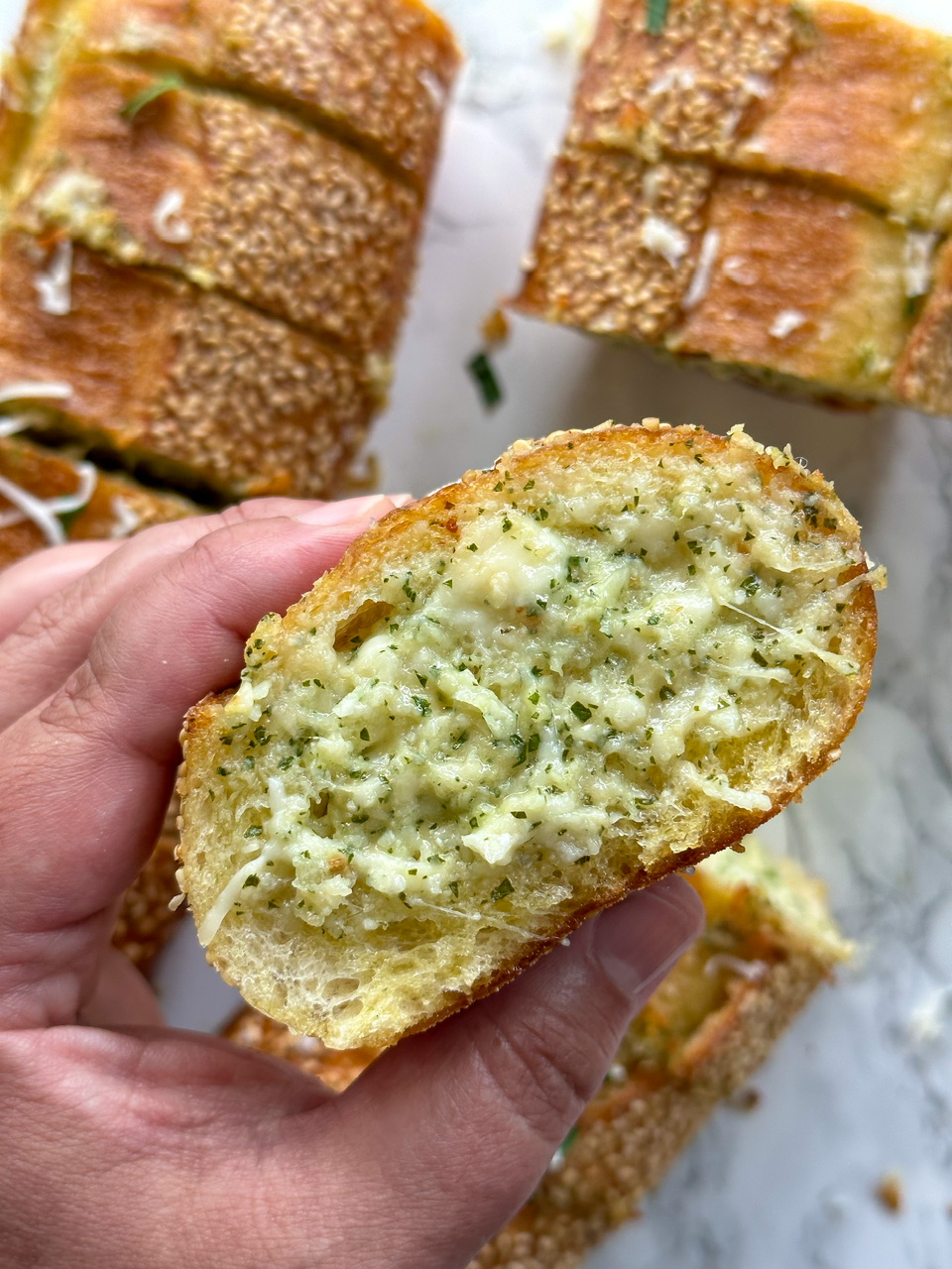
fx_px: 1760
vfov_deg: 39.7
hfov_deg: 30.3
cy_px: 634
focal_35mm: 48
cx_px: 476
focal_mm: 6.86
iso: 80
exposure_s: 1/90
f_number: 1.8
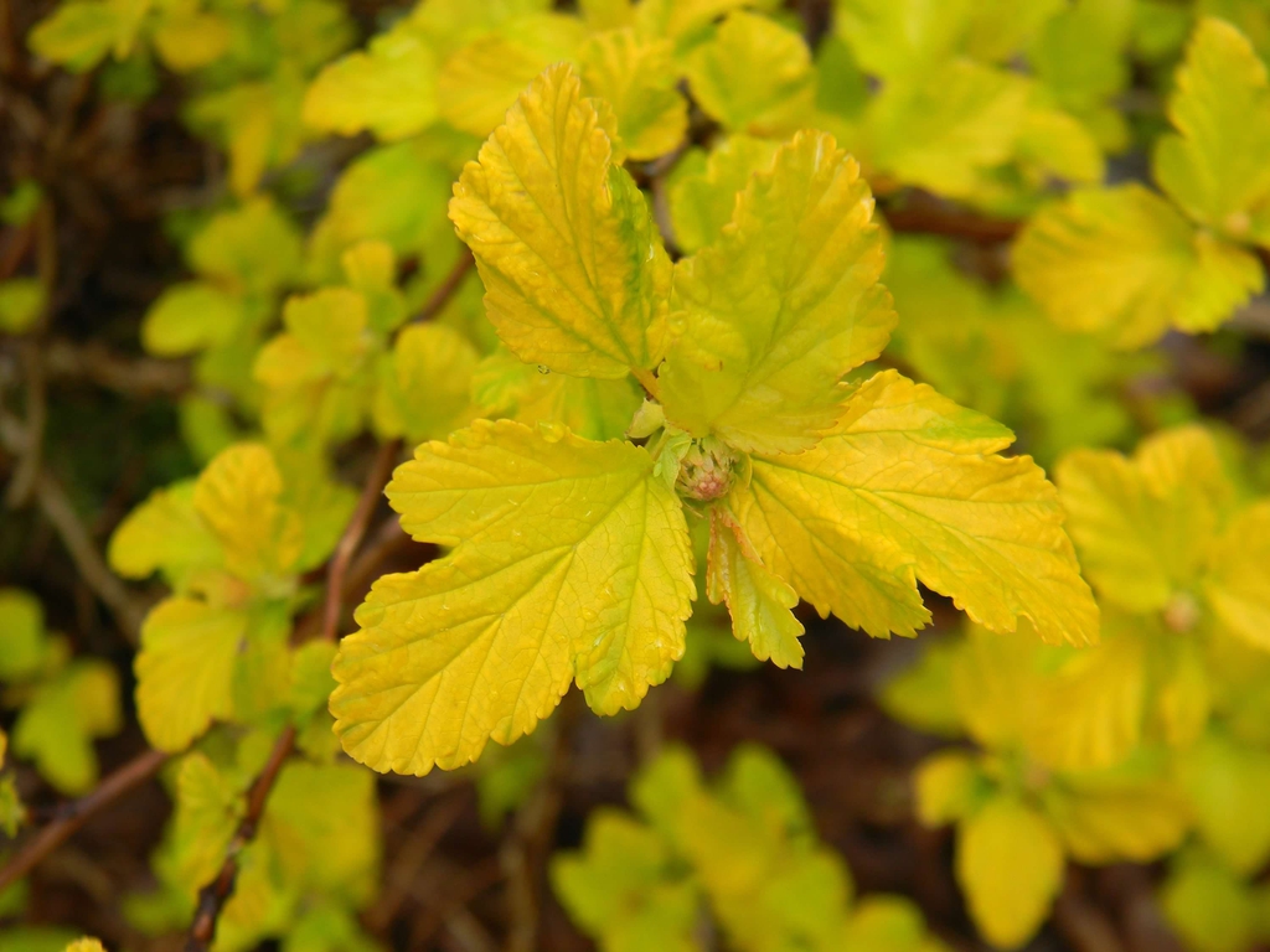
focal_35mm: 42
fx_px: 1541
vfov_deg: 34.3
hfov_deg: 44.8
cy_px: 476
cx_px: 635
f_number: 4.1
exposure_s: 1/169
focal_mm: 10.1
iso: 80
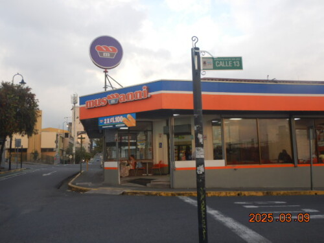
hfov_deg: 58.4
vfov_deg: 45.4
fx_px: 290
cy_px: 122
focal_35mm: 31
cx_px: 162
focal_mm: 5.6
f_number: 4.2
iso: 125
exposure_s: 1/80
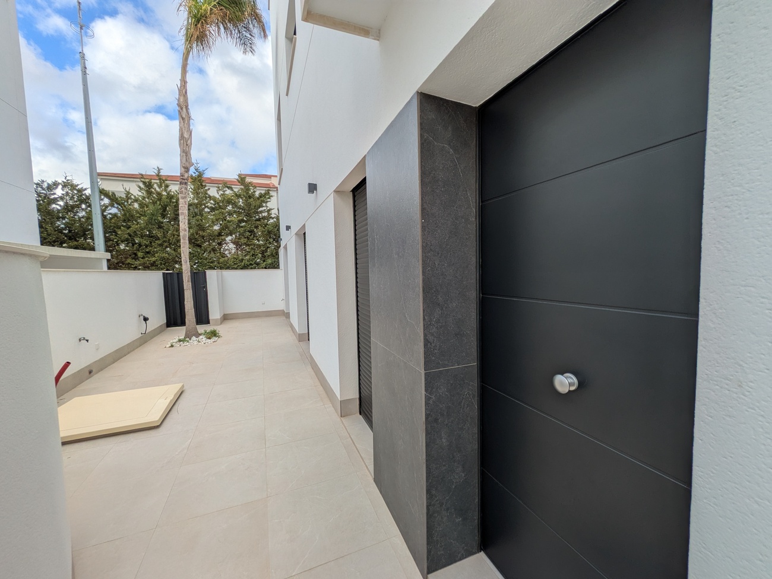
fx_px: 312
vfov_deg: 85.7
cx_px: 386
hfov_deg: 102.0
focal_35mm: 14
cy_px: 290
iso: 51
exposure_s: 1/925
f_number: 2.2
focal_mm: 1.83
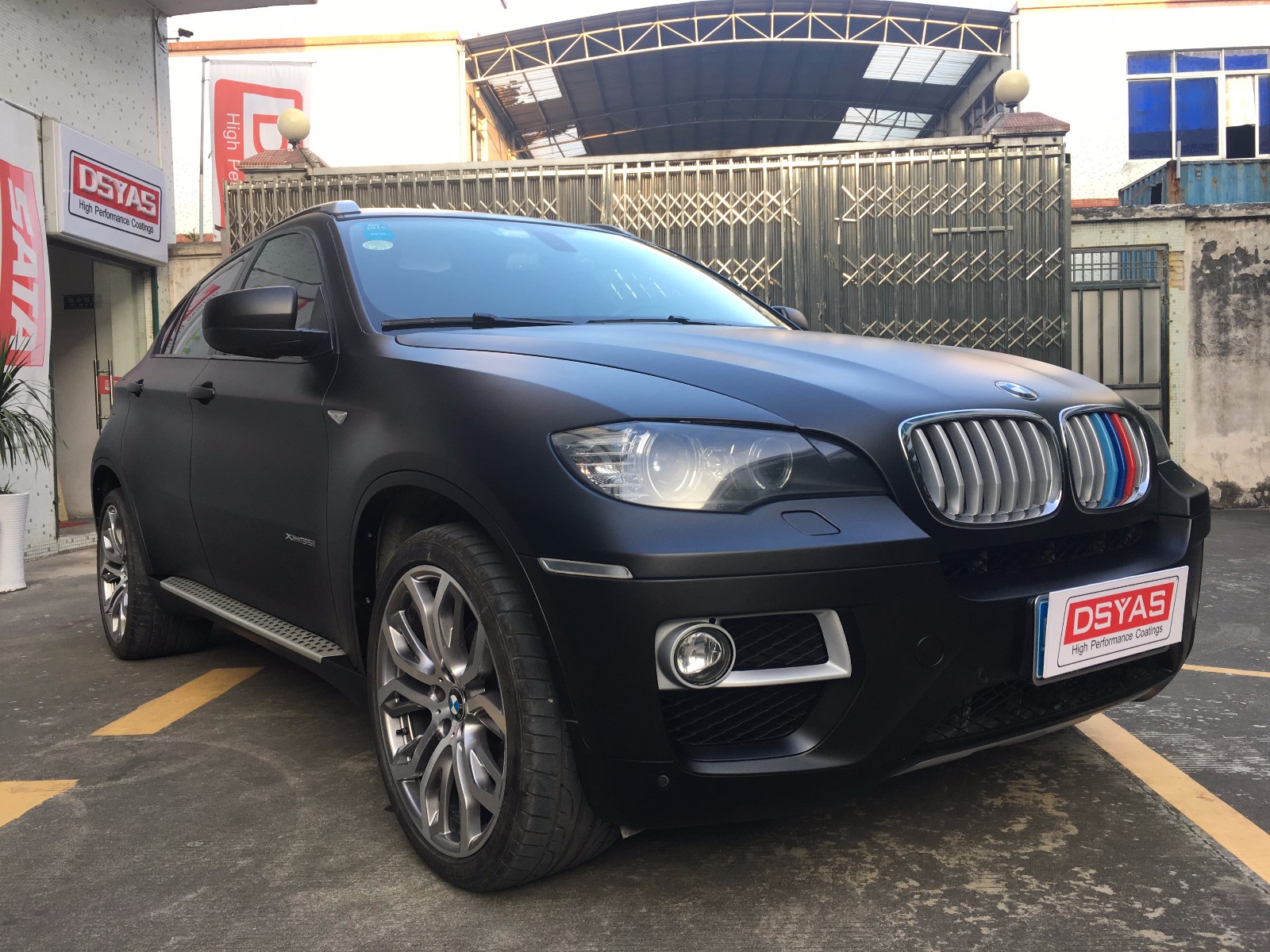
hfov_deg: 61.7
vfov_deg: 48.2
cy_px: 476
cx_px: 635
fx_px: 1064
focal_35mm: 29
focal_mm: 4.15
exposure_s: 1/100
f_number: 2.2
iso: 32
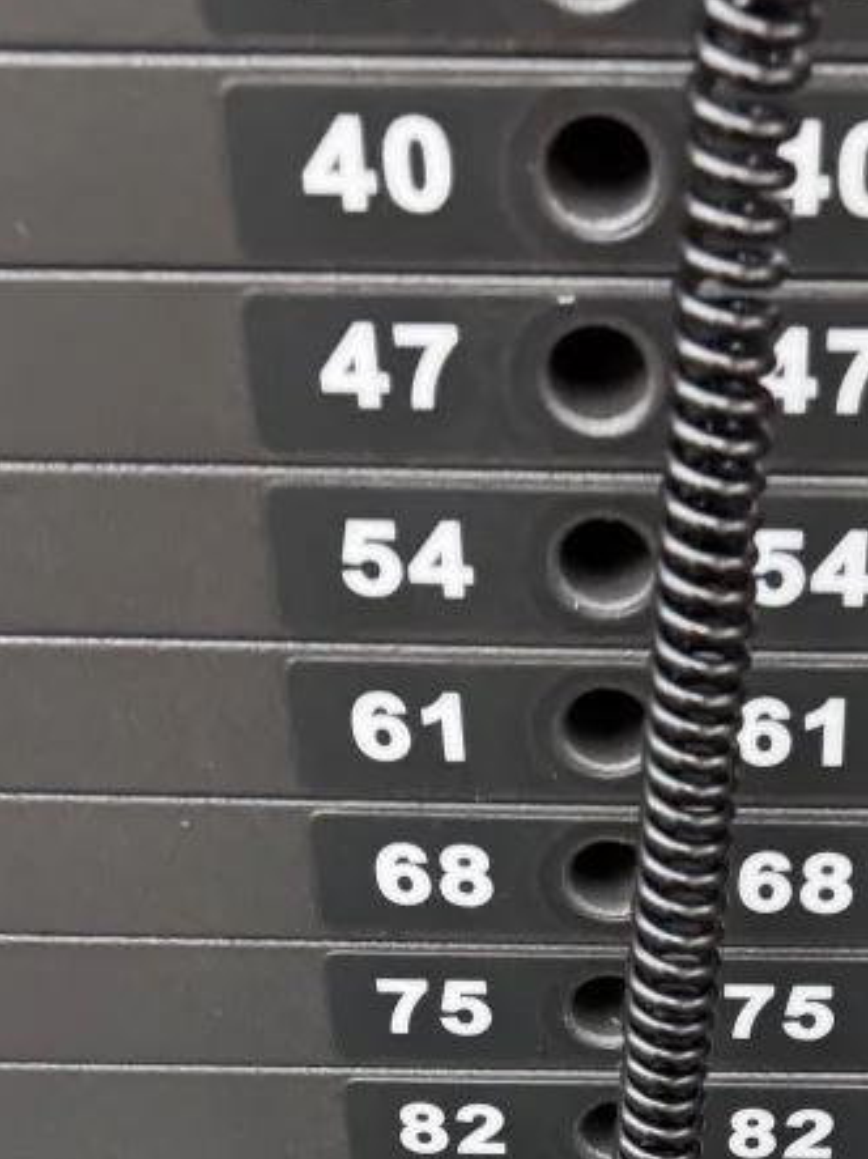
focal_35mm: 78
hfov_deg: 18.6
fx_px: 2609
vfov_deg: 23.1
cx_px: 776
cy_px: 1368
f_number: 1.78
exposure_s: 1/50
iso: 320
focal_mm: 6.76
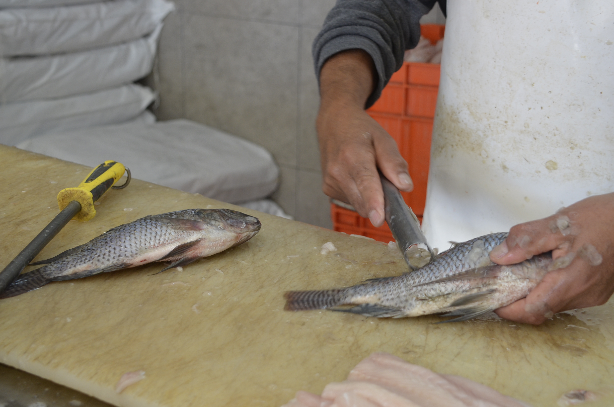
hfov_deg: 35.1
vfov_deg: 23.7
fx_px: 970
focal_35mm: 57
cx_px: 307
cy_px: 204
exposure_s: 1/100
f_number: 4.8
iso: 500
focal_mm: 38
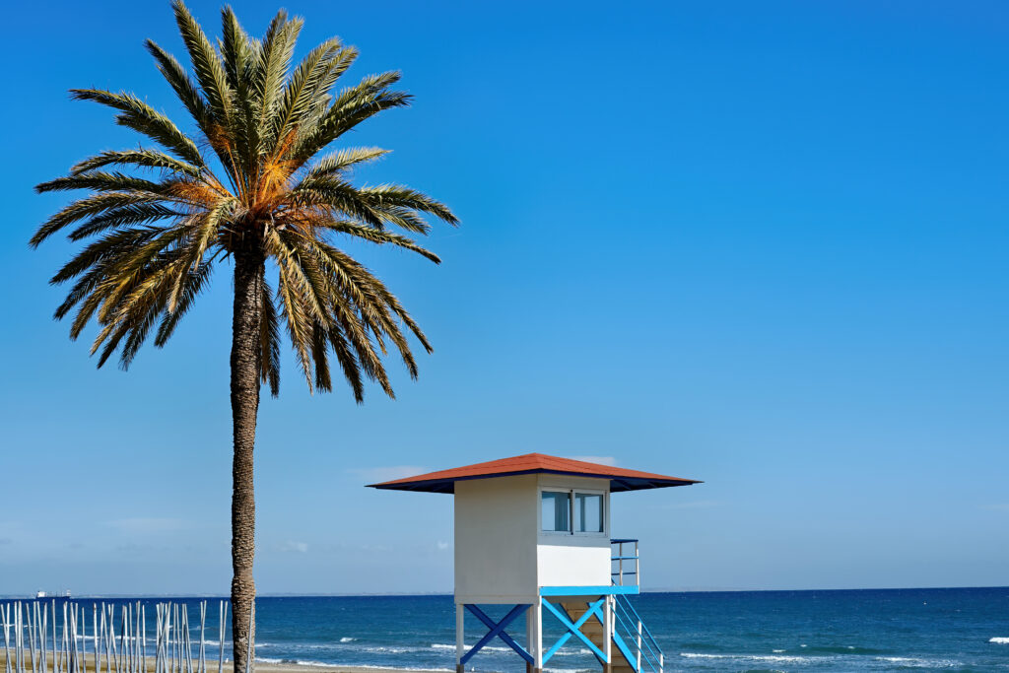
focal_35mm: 46
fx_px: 1289
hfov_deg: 42.7
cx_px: 504
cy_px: 336
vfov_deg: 29.3
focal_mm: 31
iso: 200
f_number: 8
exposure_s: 1/1600
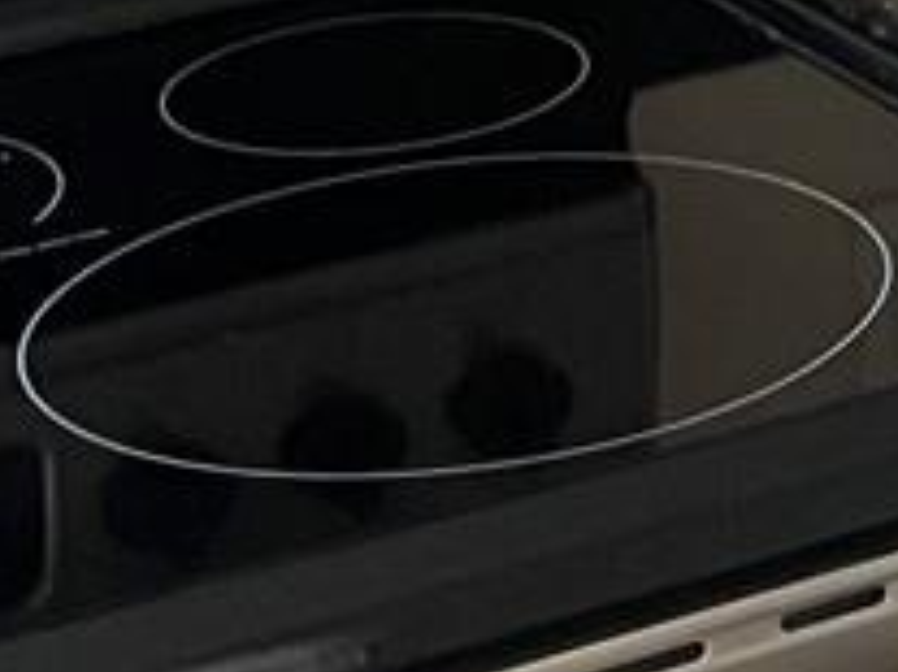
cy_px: -264
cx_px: 2100
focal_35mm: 193
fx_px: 5004
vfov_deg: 7.6
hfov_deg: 9.3
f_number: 1.6
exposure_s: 1/60
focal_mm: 5.1
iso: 320
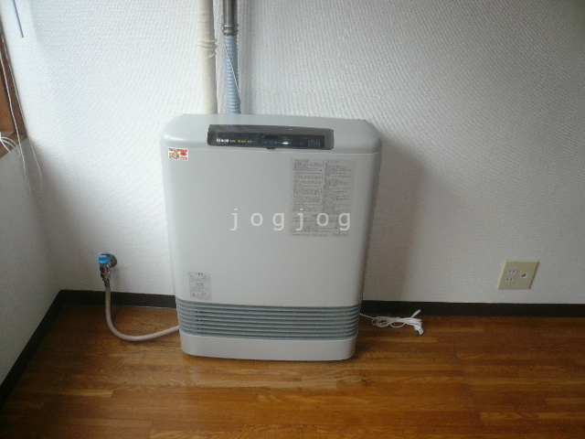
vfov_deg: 49.7
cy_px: 220
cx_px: 292
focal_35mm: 28
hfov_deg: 63.4
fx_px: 473
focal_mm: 4.6
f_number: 2.8
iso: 100
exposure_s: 1/40
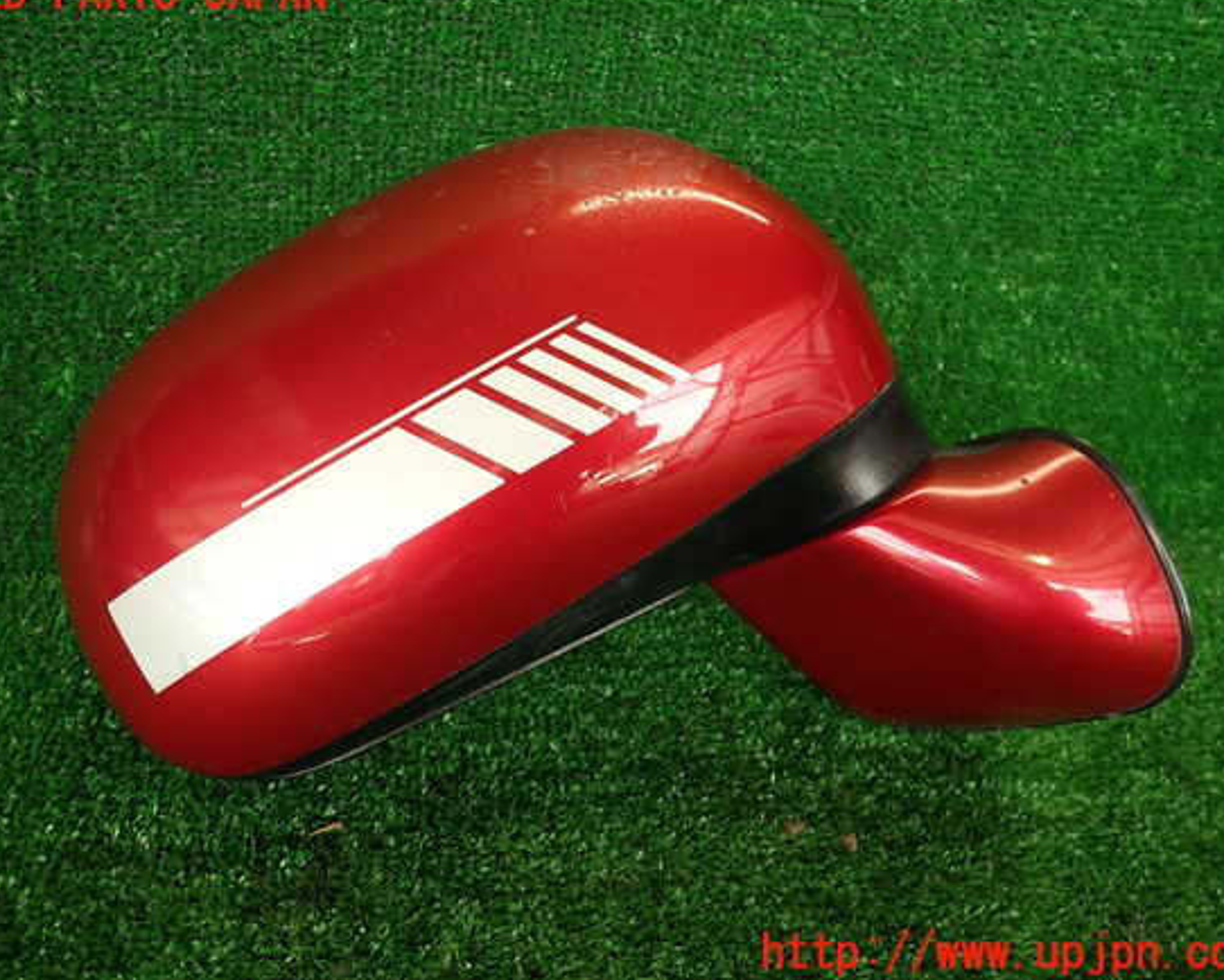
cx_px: 594
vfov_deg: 53.2
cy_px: 474
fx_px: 978
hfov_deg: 64.0
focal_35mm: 27
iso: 100
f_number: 2
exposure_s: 1/80
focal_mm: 4.5
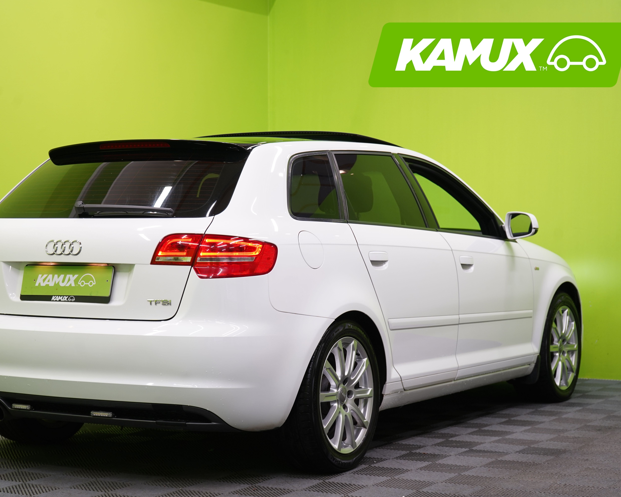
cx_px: 274
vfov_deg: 20.7
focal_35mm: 74
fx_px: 1360
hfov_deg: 25.7
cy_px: 250
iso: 400
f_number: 5.6
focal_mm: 65
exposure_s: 1/30
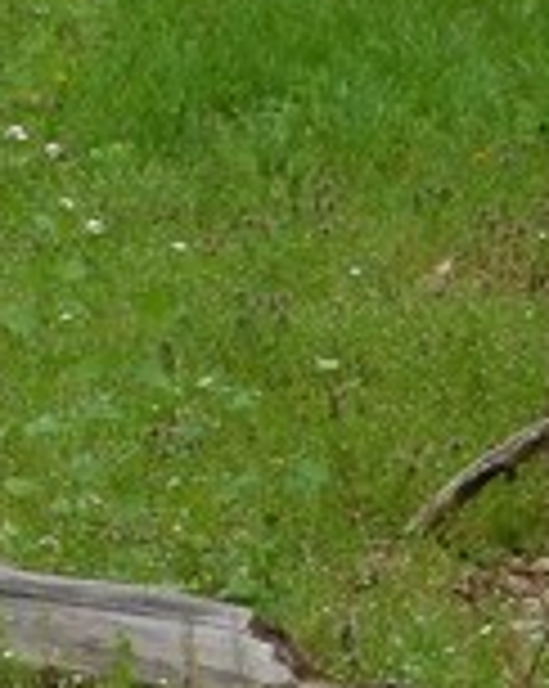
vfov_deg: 4.5
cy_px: 4
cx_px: -302
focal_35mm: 432
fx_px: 8792
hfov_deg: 3.6
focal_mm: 11.7
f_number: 4.2
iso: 125
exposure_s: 1/400
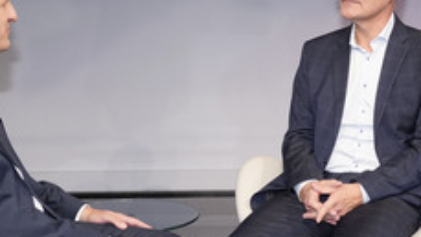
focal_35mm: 72
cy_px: 184
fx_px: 804
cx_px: 172
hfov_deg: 29.3
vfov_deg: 16.7
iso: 2000
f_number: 5.6
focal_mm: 35
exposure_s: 1/125
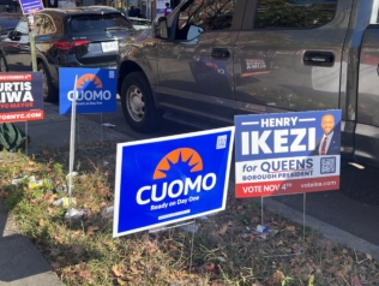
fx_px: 406
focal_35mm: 37
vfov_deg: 38.4
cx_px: 162
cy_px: 102
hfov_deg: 49.9
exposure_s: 1/1511
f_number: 1.5
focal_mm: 5.7
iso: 50
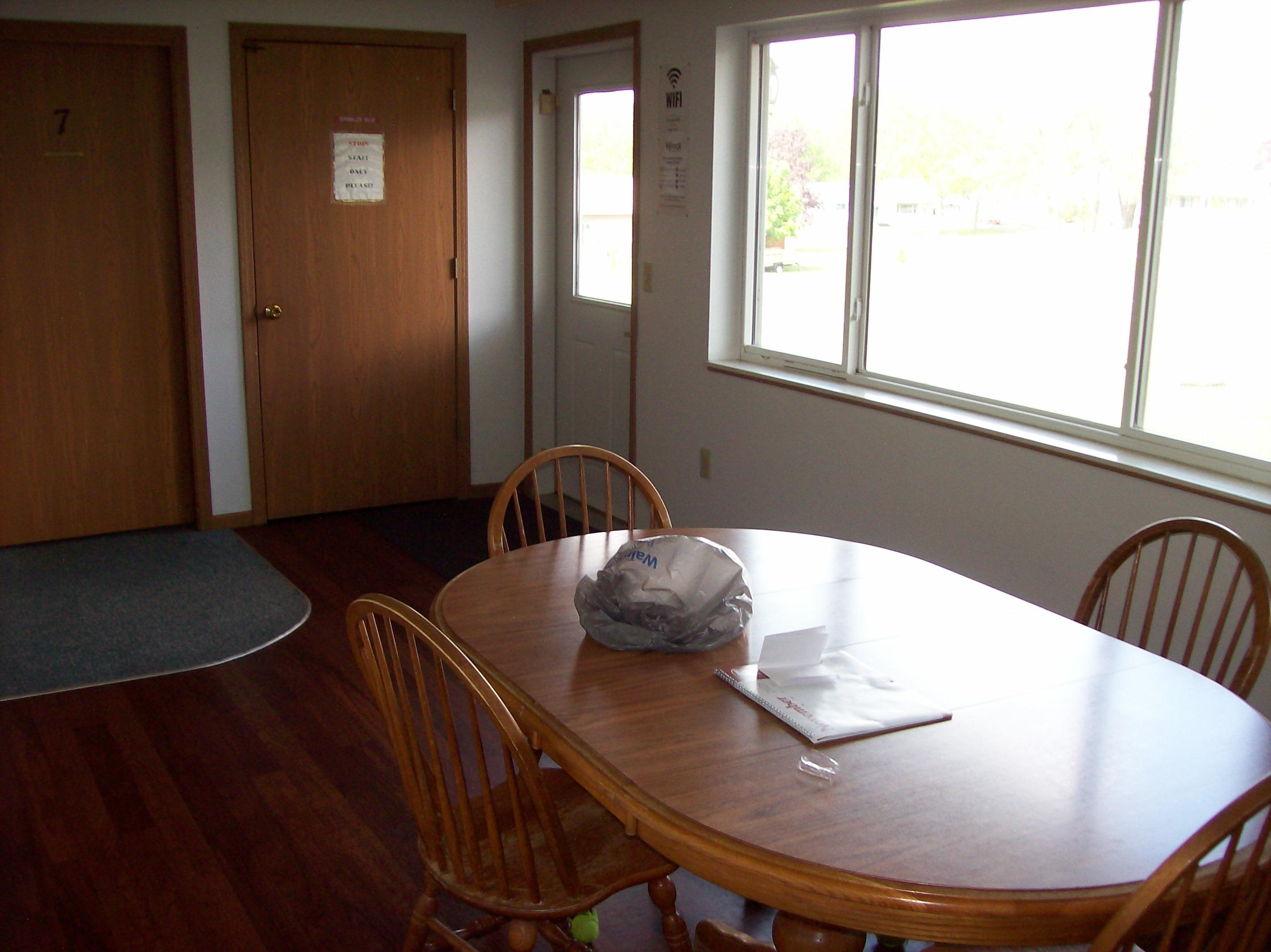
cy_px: 476
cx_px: 636
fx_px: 1321
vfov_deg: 39.6
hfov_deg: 51.4
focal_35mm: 36
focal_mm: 6
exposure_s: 1/83.2
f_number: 2.7
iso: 80
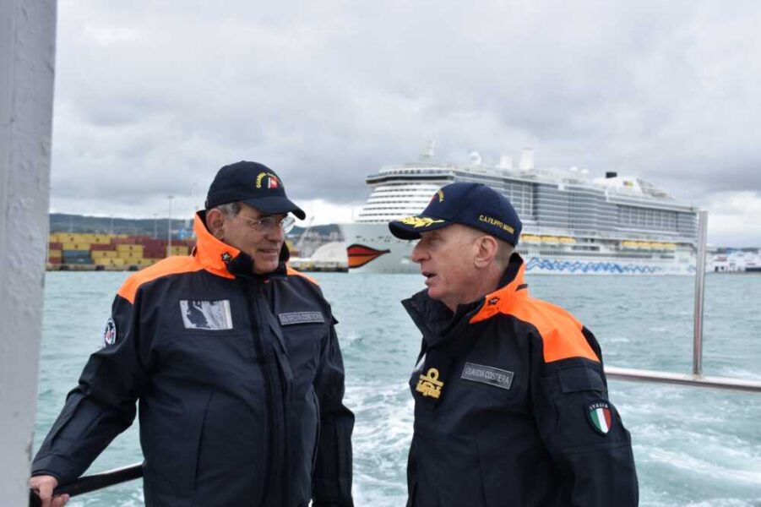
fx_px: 1078
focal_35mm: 51
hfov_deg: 38.9
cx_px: 380
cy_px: 254
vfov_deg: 26.5
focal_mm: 34
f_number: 8
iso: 200
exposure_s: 1/250
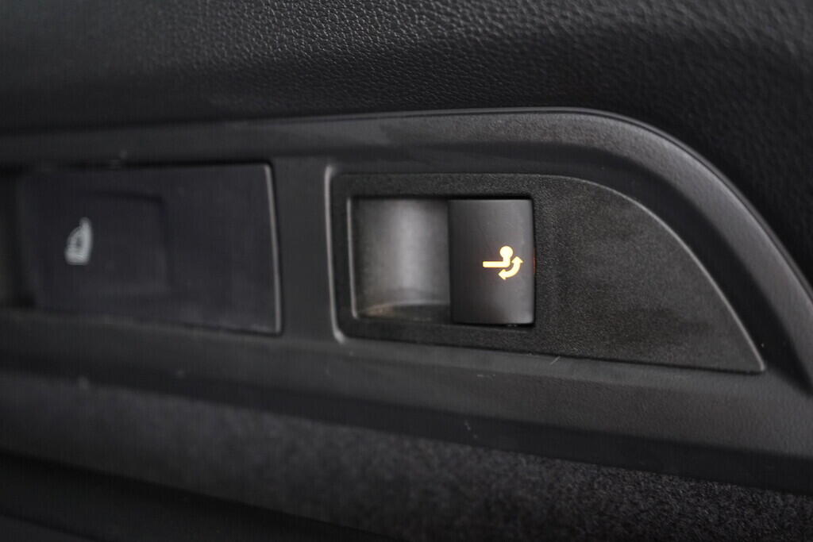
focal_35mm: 36
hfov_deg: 53.1
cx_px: 406
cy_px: 271
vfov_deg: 36.9
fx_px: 813
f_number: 2.8
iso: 1600
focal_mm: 24
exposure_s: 1/40
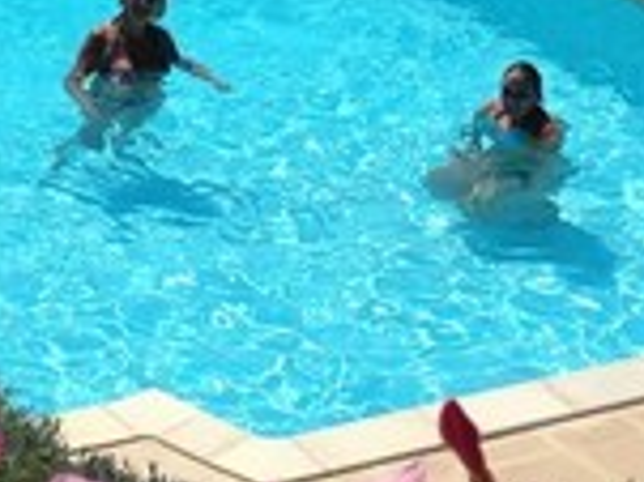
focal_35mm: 175
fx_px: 3253
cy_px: -192
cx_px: -9
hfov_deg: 11.2
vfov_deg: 8.3
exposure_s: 1/3390
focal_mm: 4.12
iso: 50
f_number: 2.4
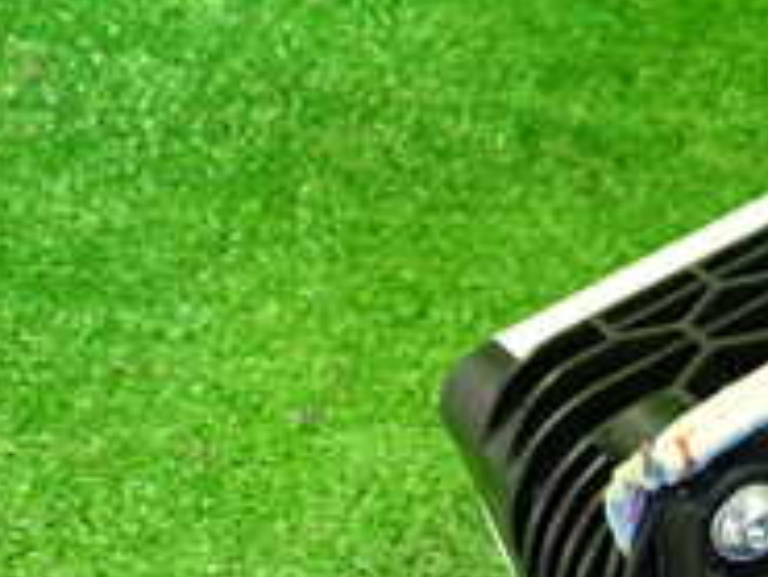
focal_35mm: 81
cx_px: 1154
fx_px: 1798
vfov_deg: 17.9
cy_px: 527
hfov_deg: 20.6
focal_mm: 4.5
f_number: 2
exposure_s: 1/30
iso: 640
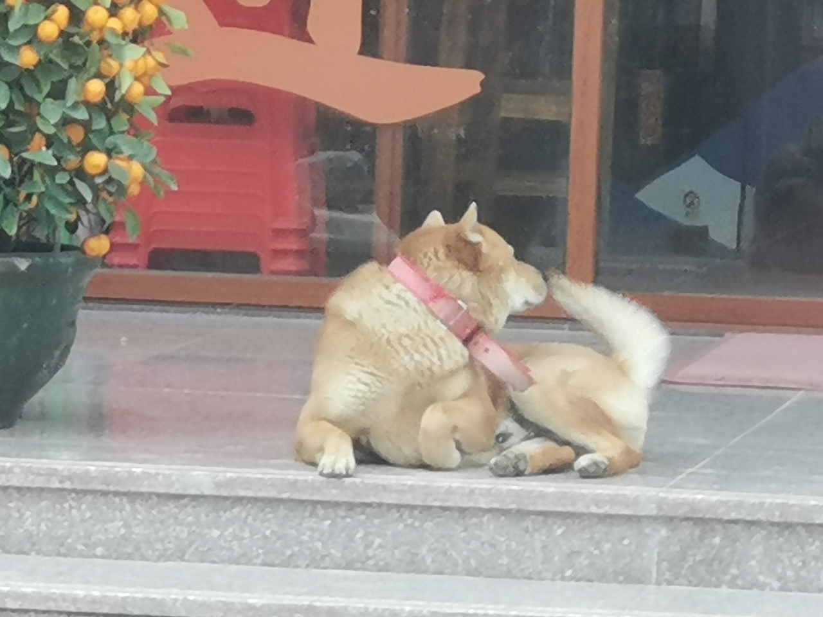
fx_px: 6419
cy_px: 308
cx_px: 412
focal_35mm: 270
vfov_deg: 5.5
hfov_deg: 7.3
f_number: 2.4
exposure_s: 1/131
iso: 50
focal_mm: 3.95
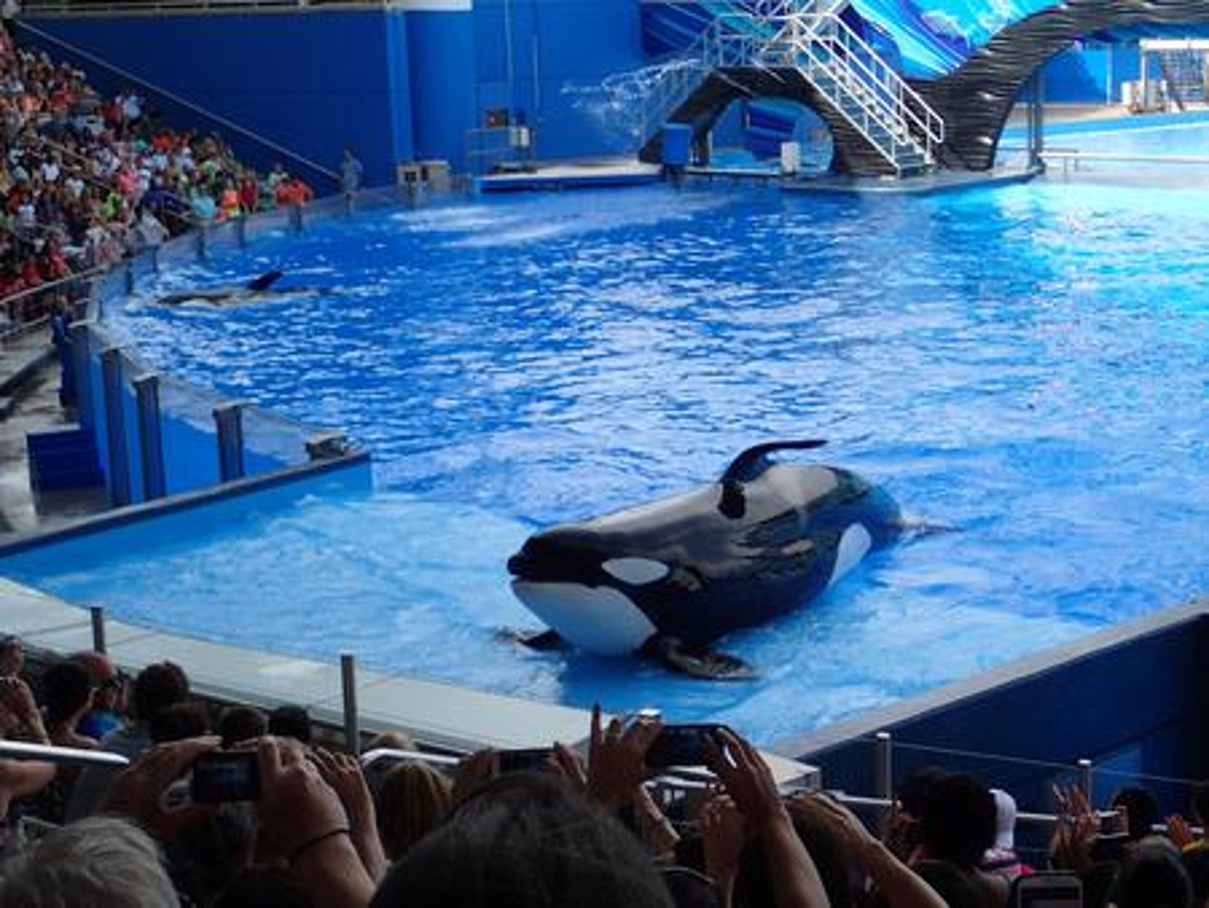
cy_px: 454
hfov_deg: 33.8
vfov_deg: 25.7
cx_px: 604
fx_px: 1992
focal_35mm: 57
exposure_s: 1/1000
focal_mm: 10.3
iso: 200
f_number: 3.5
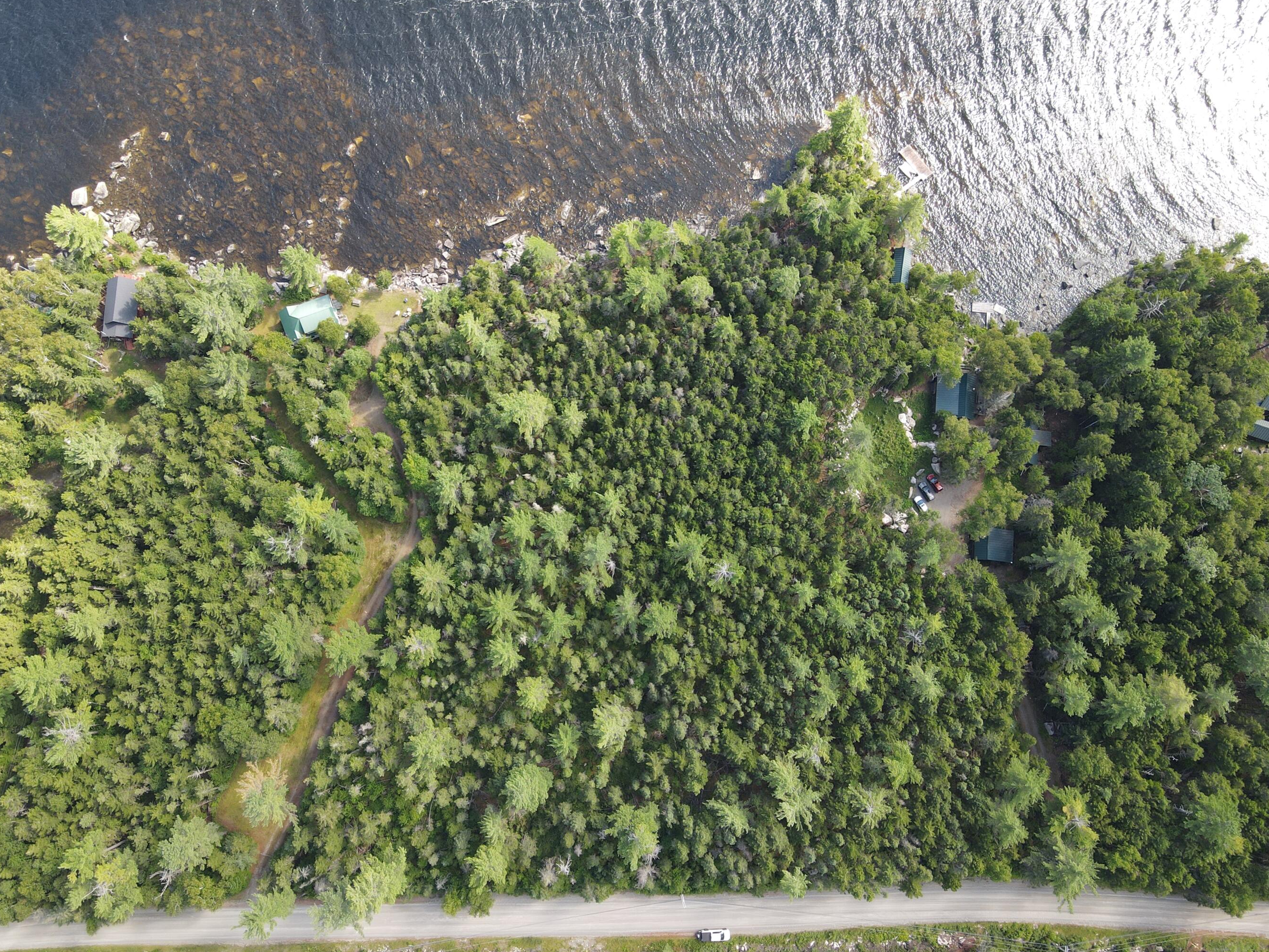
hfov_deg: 65.3
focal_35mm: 27
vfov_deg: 51.3
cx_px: 643
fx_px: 990
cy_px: 485
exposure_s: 1/80
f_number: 2.8
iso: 100
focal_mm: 4.5
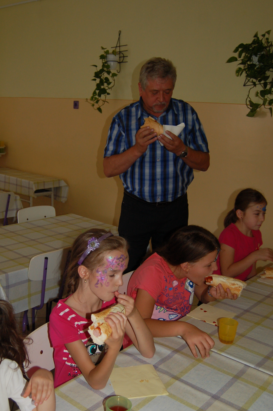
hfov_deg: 35.8
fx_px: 422
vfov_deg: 51.8
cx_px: 112
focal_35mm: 37
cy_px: 230
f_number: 3.5
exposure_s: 1/60
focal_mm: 18
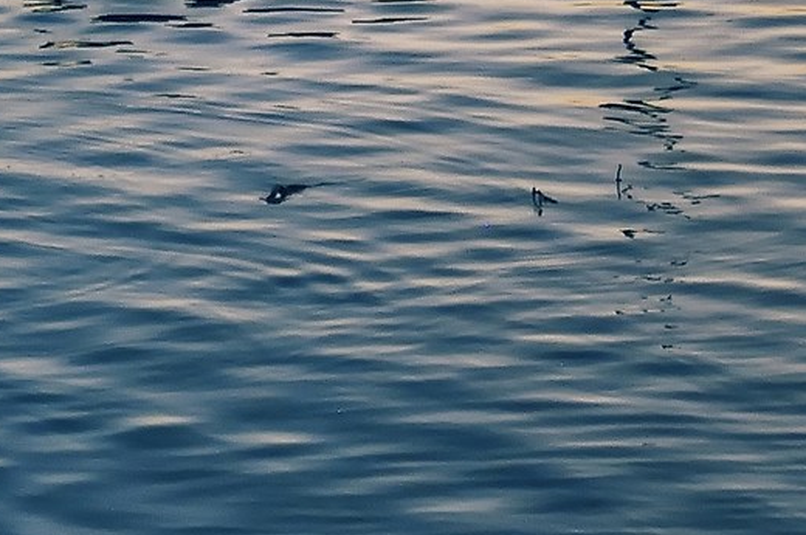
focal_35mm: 242
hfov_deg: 8.5
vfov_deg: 5.7
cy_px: 282
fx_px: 5417
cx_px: 301
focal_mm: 35
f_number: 2.2
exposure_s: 1/200
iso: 1000
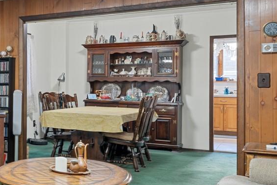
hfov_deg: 31.3
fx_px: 392
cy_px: 102
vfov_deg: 26.5
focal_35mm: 51
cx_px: -72
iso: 200
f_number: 10
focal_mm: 14
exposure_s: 2.5
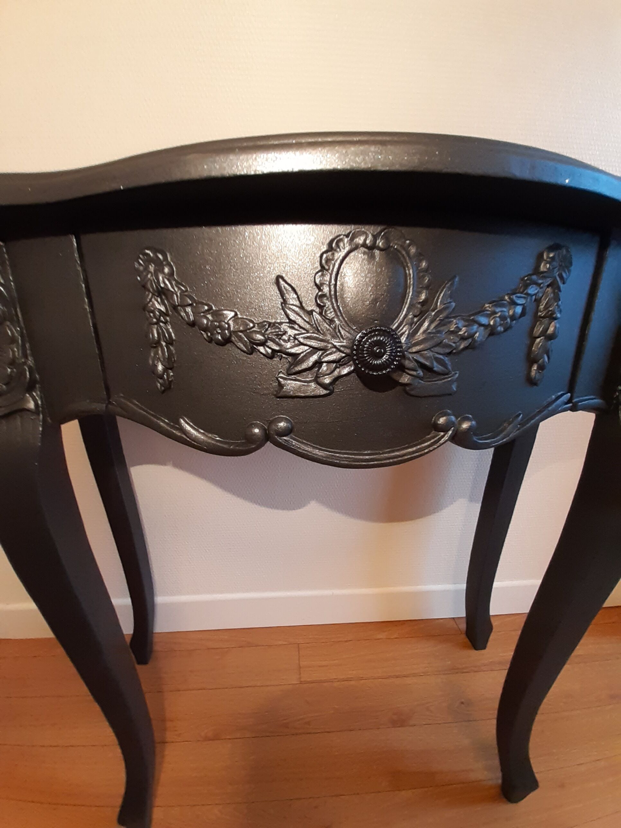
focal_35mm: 13
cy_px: 414
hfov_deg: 89.9
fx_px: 311
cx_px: 310
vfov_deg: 106.2
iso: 160
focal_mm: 1.13
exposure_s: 1/33
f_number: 2.2
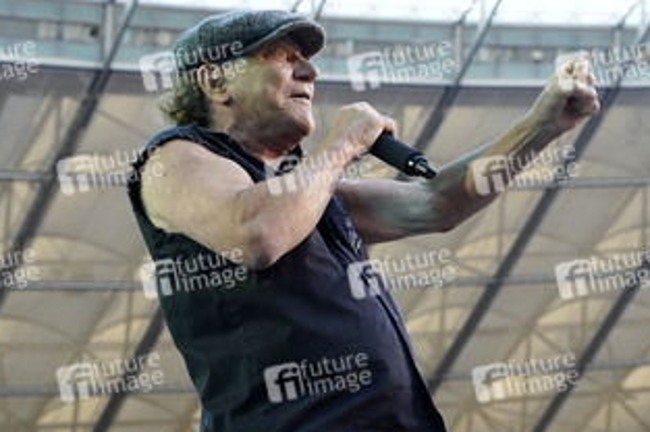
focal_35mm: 88
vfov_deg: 15.5
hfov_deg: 23.1
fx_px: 1587
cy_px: 222
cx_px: 346
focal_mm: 61
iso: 1600
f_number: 5
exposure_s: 1/400
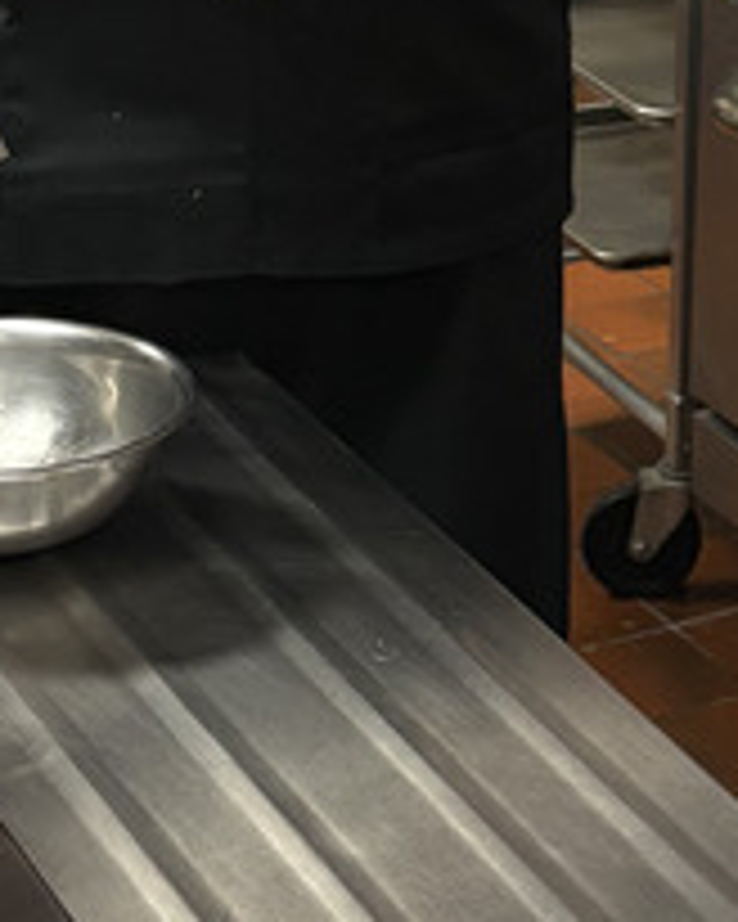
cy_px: 76
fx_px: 3467
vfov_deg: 15.0
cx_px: 675
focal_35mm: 127
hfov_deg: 12.1
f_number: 1.6
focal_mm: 5.96
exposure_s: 1/60
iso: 125
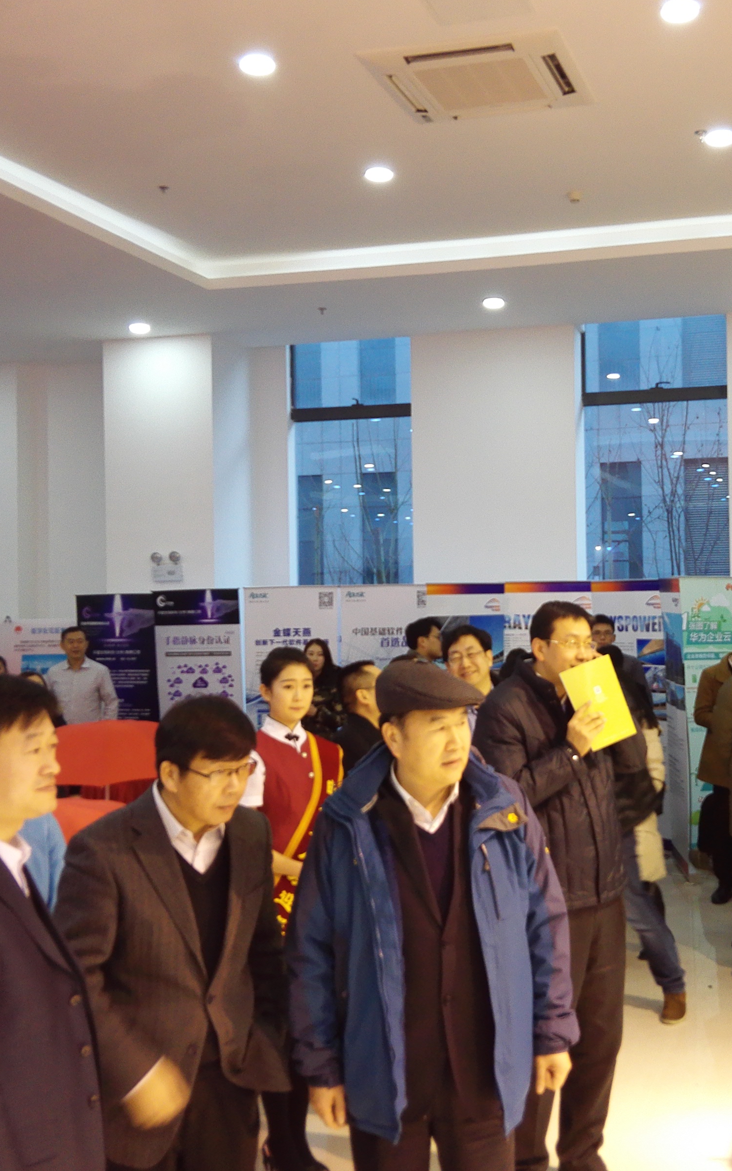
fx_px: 1341
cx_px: 493
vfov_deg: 47.2
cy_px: 574
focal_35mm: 42
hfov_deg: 30.3
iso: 125
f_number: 2
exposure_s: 1/33.4
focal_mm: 3.8
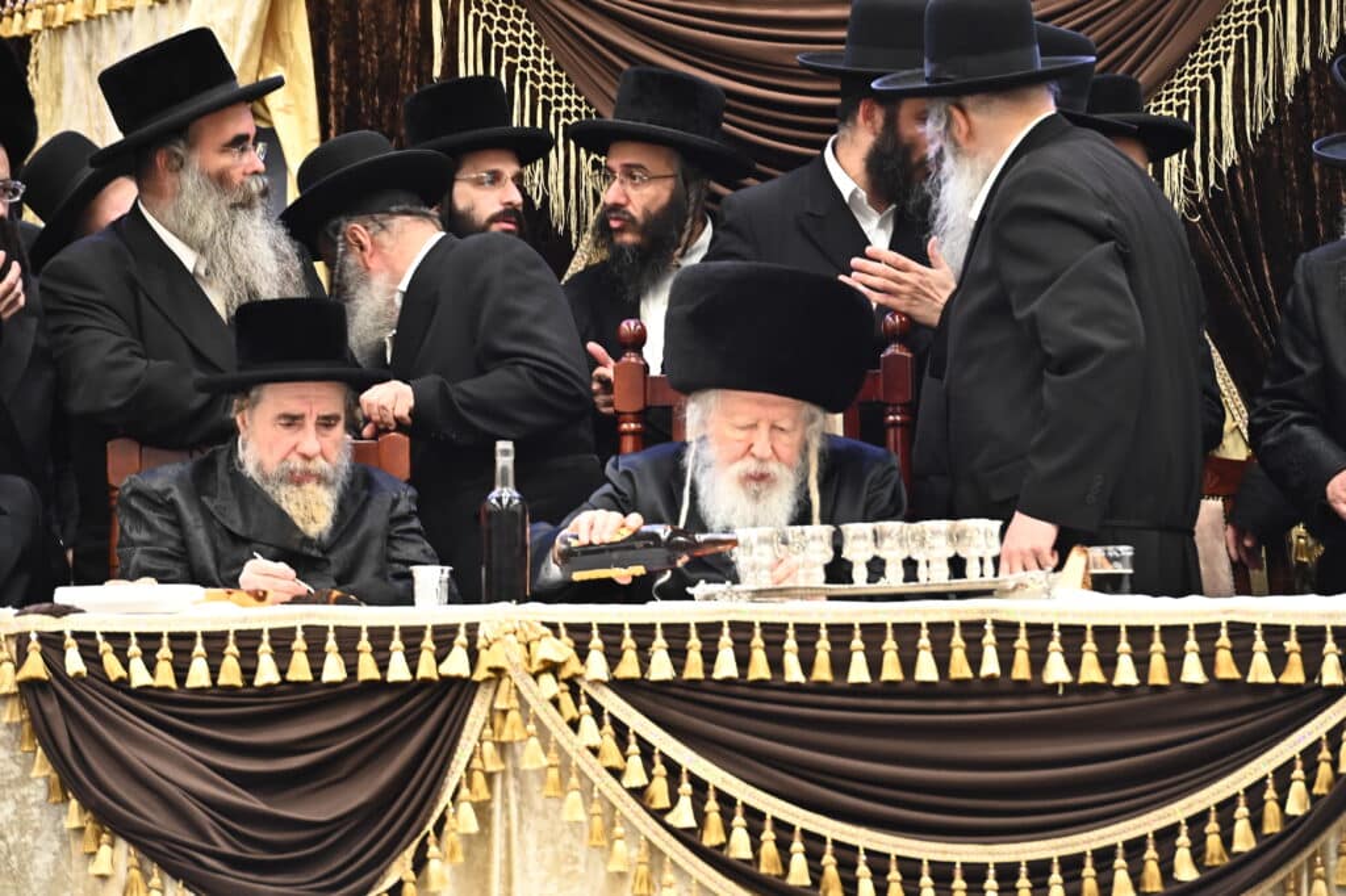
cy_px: 448
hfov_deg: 10.3
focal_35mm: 200
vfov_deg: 6.9
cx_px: 673
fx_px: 7475
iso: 2000
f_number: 6.3
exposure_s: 1/125
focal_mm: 200
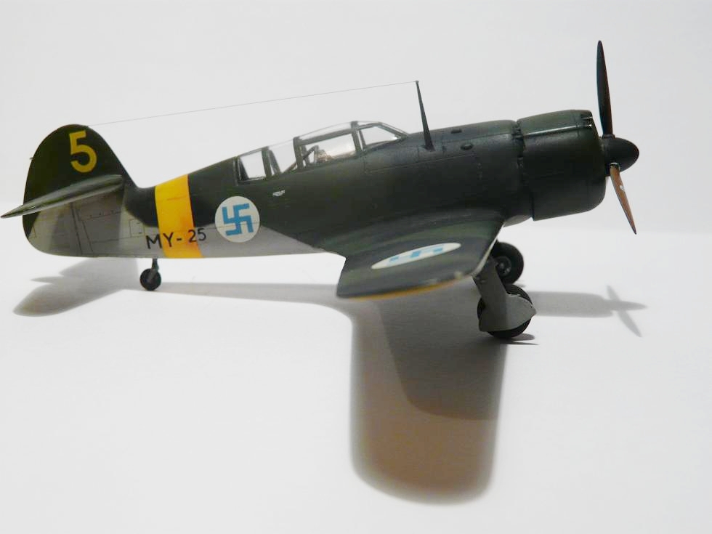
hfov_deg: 37.5
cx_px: 356
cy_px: 267
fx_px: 1049
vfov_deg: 28.6
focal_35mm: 51
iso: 125
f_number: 3.2
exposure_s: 1/40
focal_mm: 8.3
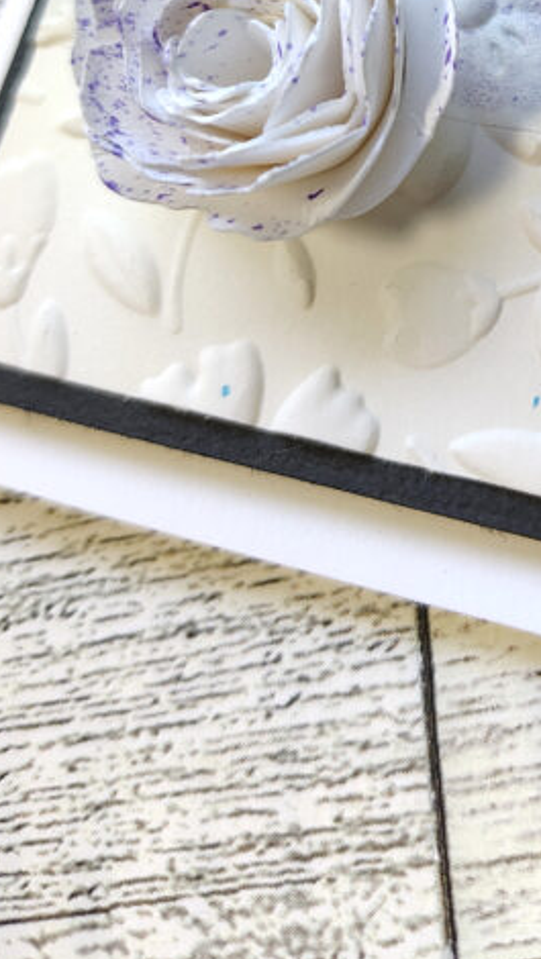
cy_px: -24
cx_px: 662
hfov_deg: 19.8
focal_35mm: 57
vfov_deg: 33.2
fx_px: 1451
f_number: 1.8
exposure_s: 1/120
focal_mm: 5.6
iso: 563
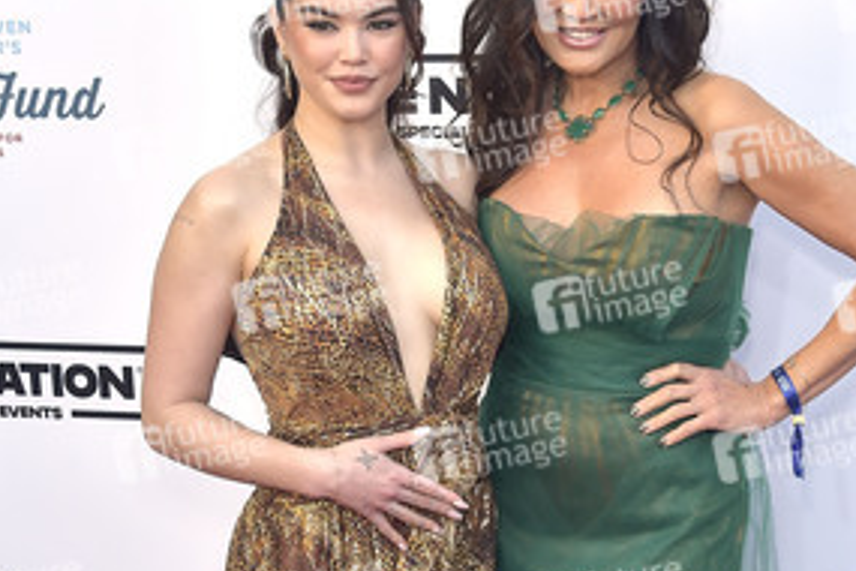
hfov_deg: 33.3
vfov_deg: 22.6
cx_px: 529
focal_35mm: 60
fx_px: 1427
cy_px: 222
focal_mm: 38
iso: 500
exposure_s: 1/250
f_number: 6.3
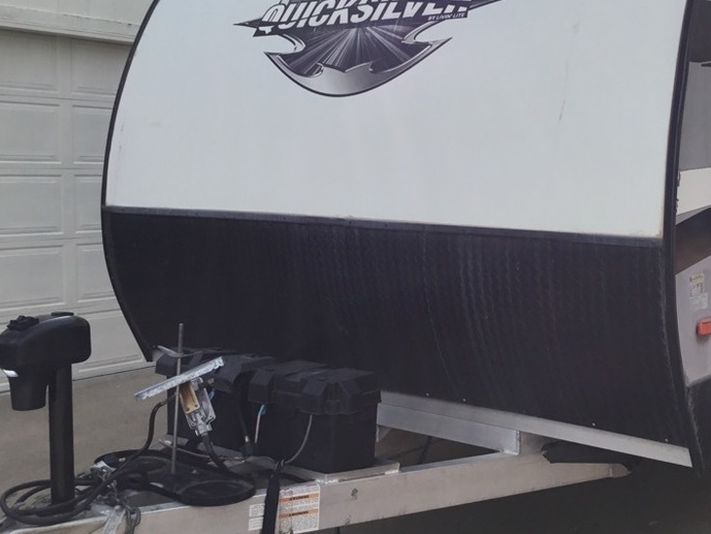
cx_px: 503
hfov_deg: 41.2
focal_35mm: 45
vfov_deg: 32.0
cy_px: 196
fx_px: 924
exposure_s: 1/1148
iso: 25
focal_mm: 3.3
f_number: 2.4
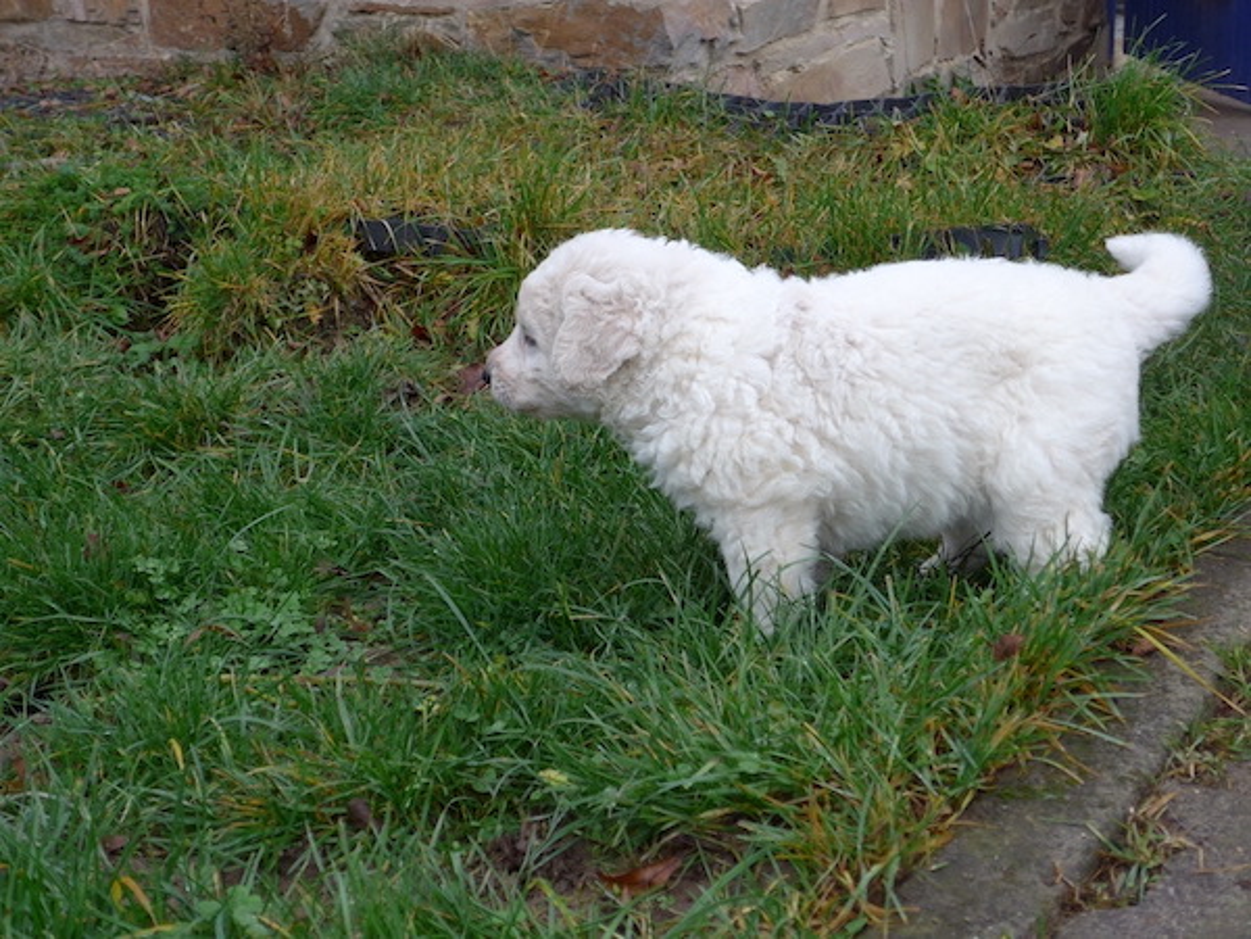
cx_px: 626
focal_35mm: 52
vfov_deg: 28.0
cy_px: 470
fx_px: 1879
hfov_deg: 36.8
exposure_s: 1/200
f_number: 3.3
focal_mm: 10.7
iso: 80
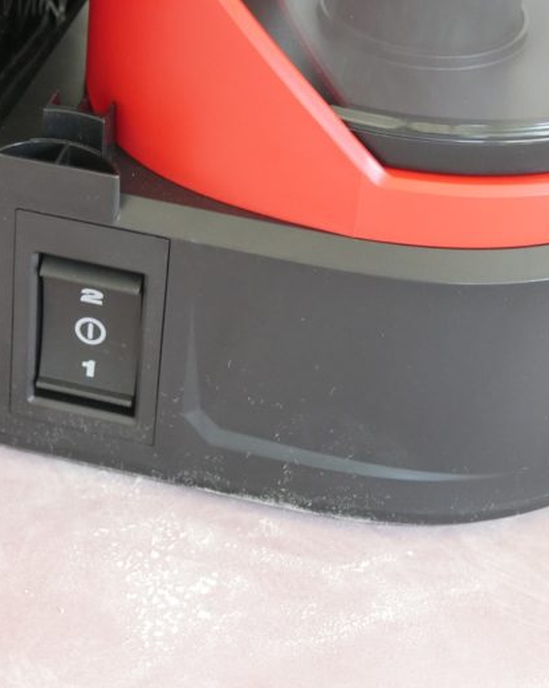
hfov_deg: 14.6
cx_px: 115
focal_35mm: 105
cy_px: 345
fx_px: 2134
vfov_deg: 18.3
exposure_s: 1/25
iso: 3200
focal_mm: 40
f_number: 4.7
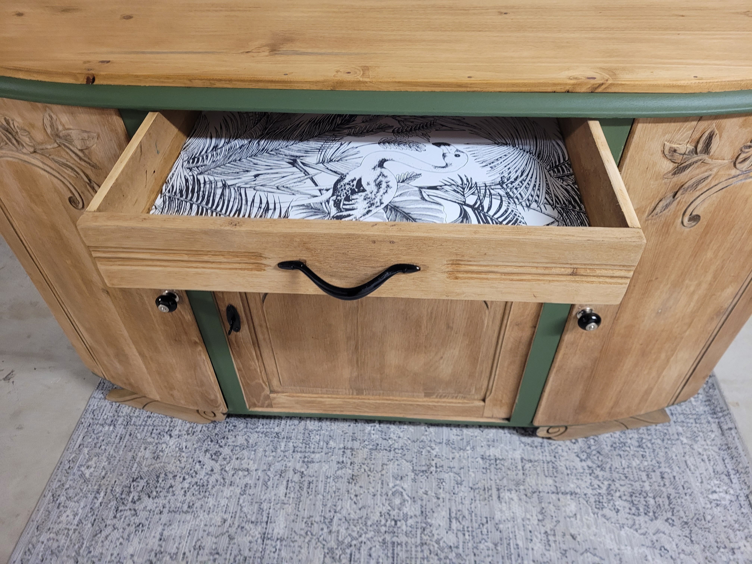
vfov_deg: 53.1
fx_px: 565
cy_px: 282
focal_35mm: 26
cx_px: 376
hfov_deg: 67.3
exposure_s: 1/50
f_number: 1.8
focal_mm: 5.4
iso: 400
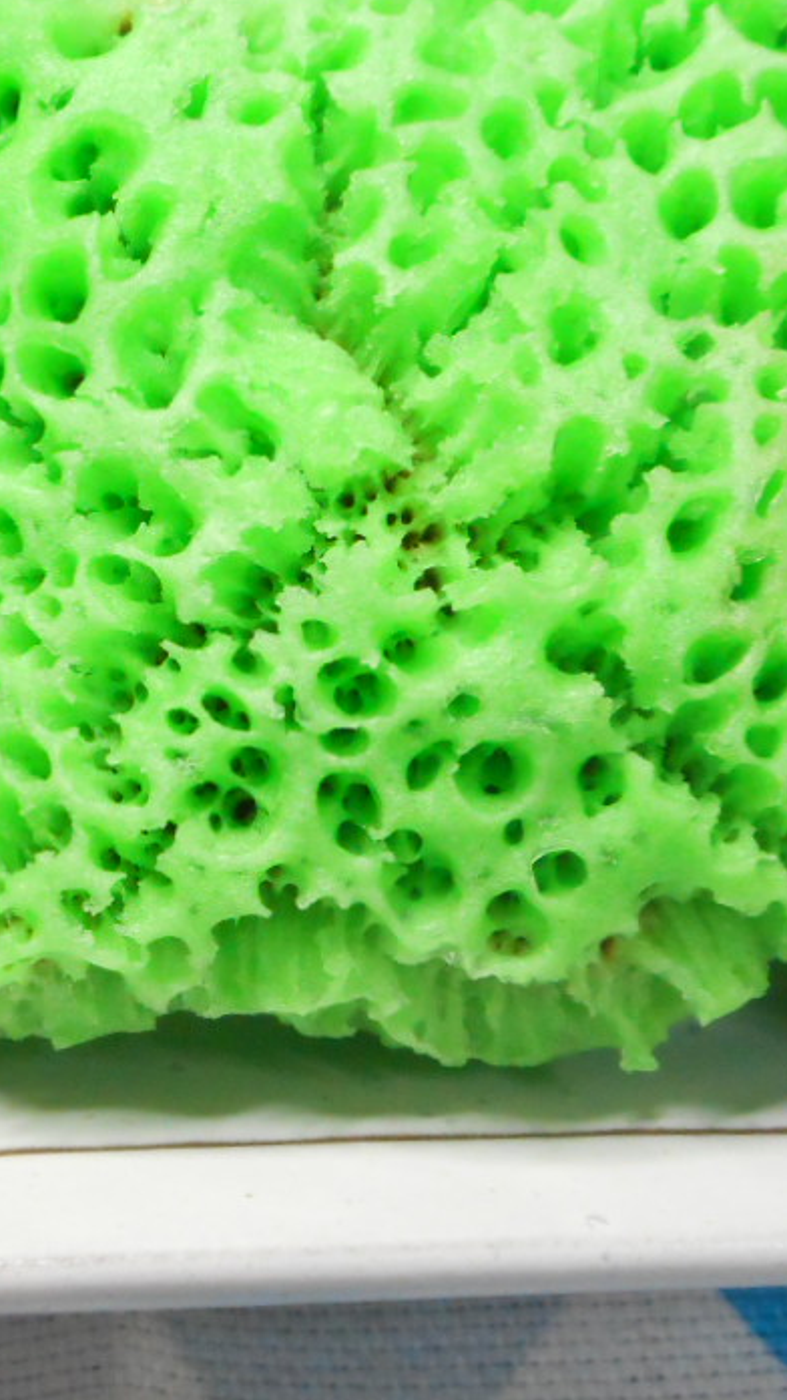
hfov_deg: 14.0
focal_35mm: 85
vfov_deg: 25.0
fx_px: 3154
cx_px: -20
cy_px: 550
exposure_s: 1/30
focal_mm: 6
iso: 320
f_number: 4.2
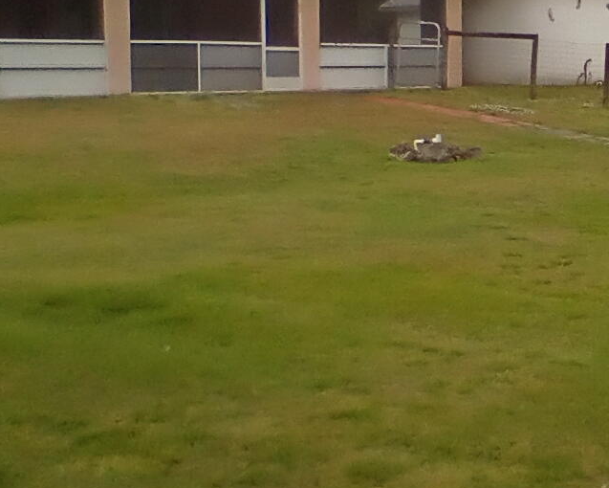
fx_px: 1370
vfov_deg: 20.1
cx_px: 594
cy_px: 149
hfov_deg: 24.1
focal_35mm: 76
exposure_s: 1/487
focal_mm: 2.38
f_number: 2.4
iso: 101
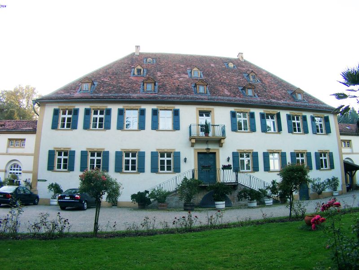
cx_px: 180
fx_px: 353
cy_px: 135
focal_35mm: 34
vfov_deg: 41.8
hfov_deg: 54.0
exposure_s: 1/115
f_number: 2.8
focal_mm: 7.13
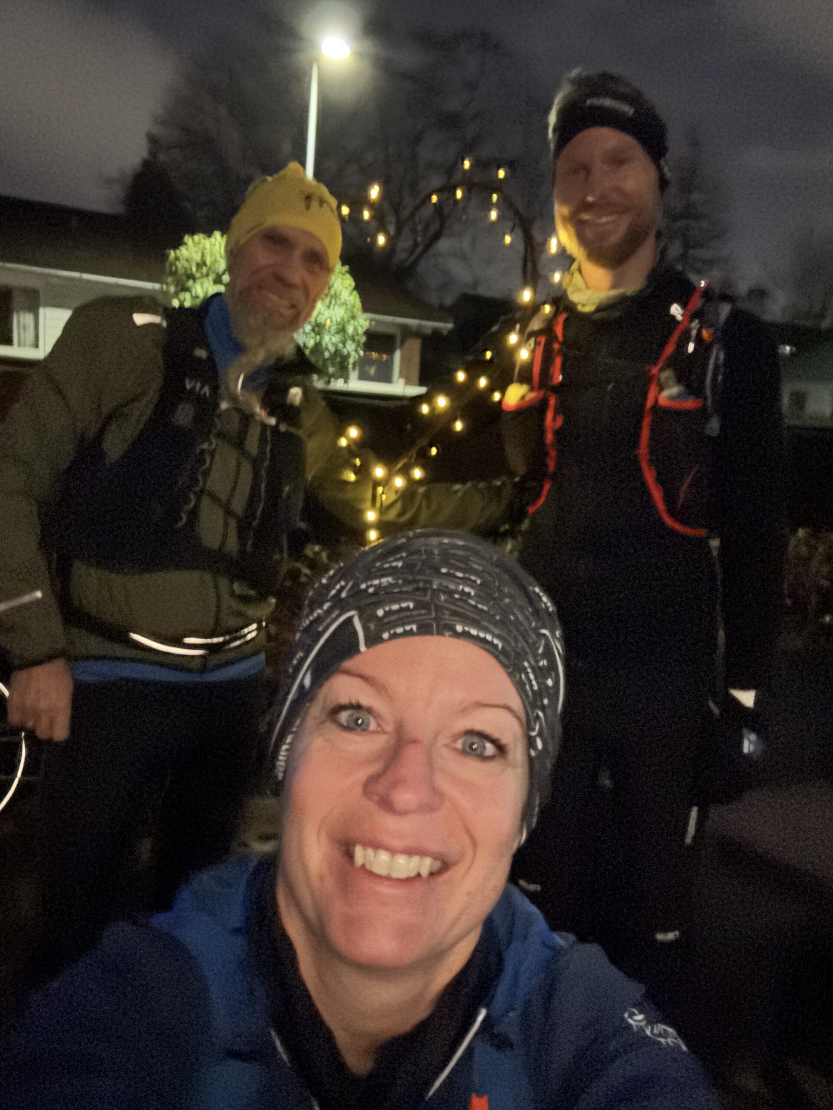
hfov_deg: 46.8
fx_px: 963
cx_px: 416
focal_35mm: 30
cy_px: 555
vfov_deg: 60.0
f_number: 1.9
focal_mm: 2.69
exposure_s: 1/4
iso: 3200
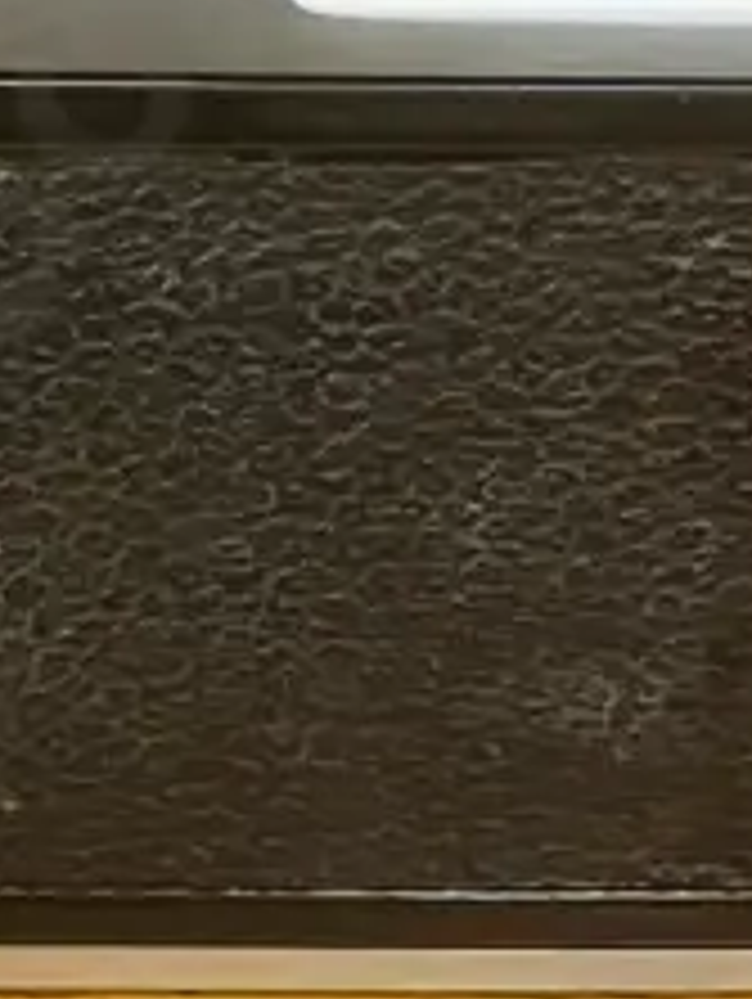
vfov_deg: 15.3
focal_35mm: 129
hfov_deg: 11.2
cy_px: 572
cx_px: -261
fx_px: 3729
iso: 320
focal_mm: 3.99
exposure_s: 1/50
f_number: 1.8
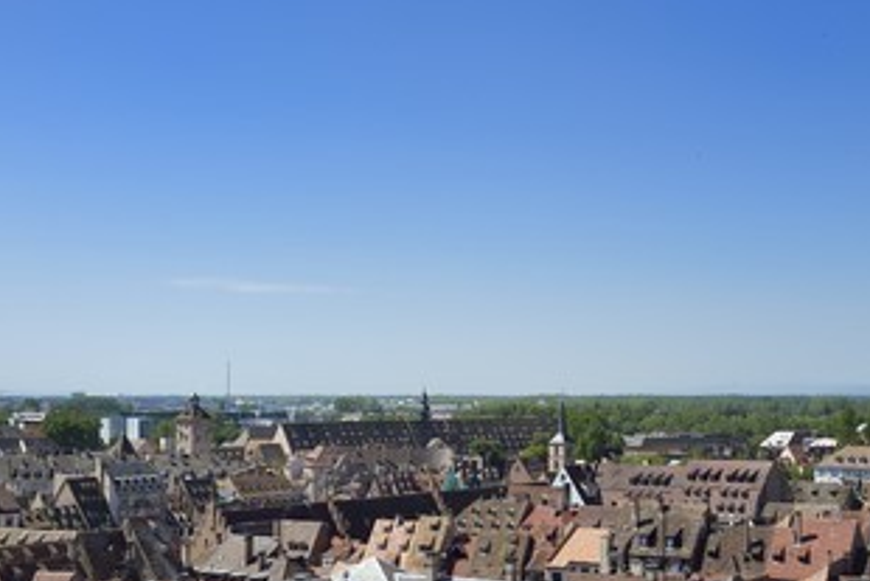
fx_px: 1475
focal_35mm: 61
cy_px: 337
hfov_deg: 32.6
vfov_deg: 22.3
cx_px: 581
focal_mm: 45
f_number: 16
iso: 200
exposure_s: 1/250
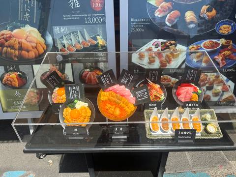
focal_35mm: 24
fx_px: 164
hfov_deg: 71.6
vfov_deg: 56.8
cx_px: 118
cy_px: 88
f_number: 1.78
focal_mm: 6.86
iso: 80
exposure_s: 1/2525
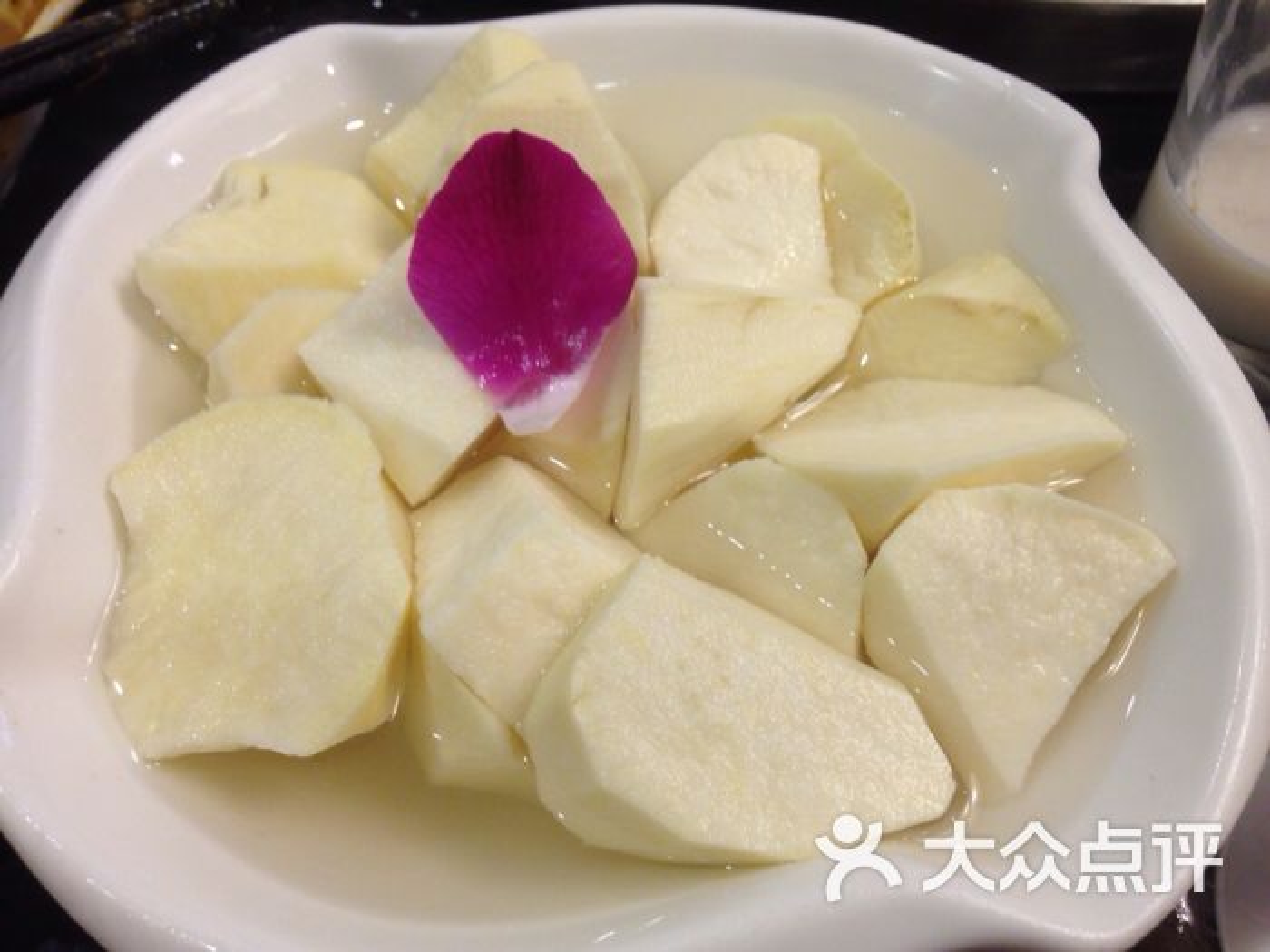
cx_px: 635
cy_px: 476
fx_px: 1211
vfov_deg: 42.9
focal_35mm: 33
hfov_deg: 55.4
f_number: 2.4
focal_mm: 4.12
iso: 80
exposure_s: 1/20
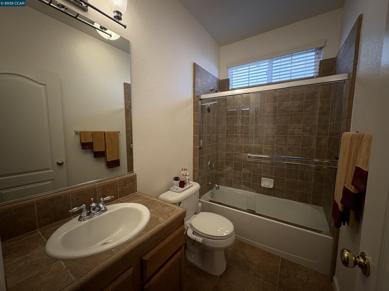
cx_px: 194
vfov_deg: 85.7
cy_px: 146
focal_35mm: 14
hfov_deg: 102.1
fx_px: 157
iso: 250
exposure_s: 1/120
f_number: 2.2
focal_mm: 2.22
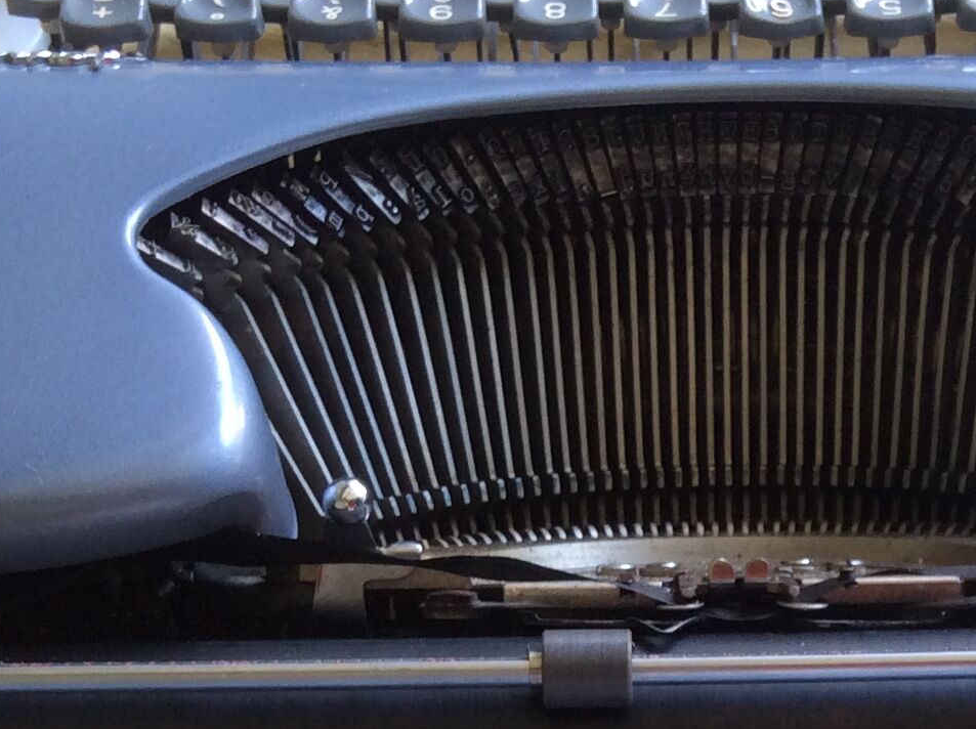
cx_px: 706
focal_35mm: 87
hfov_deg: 22.4
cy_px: 766
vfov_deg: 16.5
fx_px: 2450
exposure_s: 1/25
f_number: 2.4
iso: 50
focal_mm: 3.3
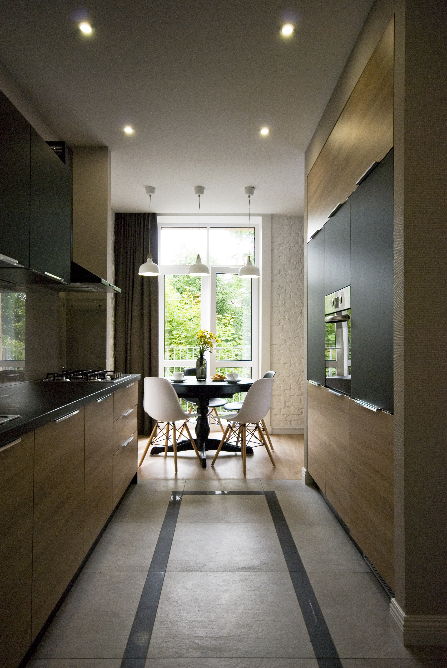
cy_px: 334
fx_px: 446
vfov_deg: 73.7
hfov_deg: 53.3
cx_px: 224
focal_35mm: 24
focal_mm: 16
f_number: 5.6
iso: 320
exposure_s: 1/80
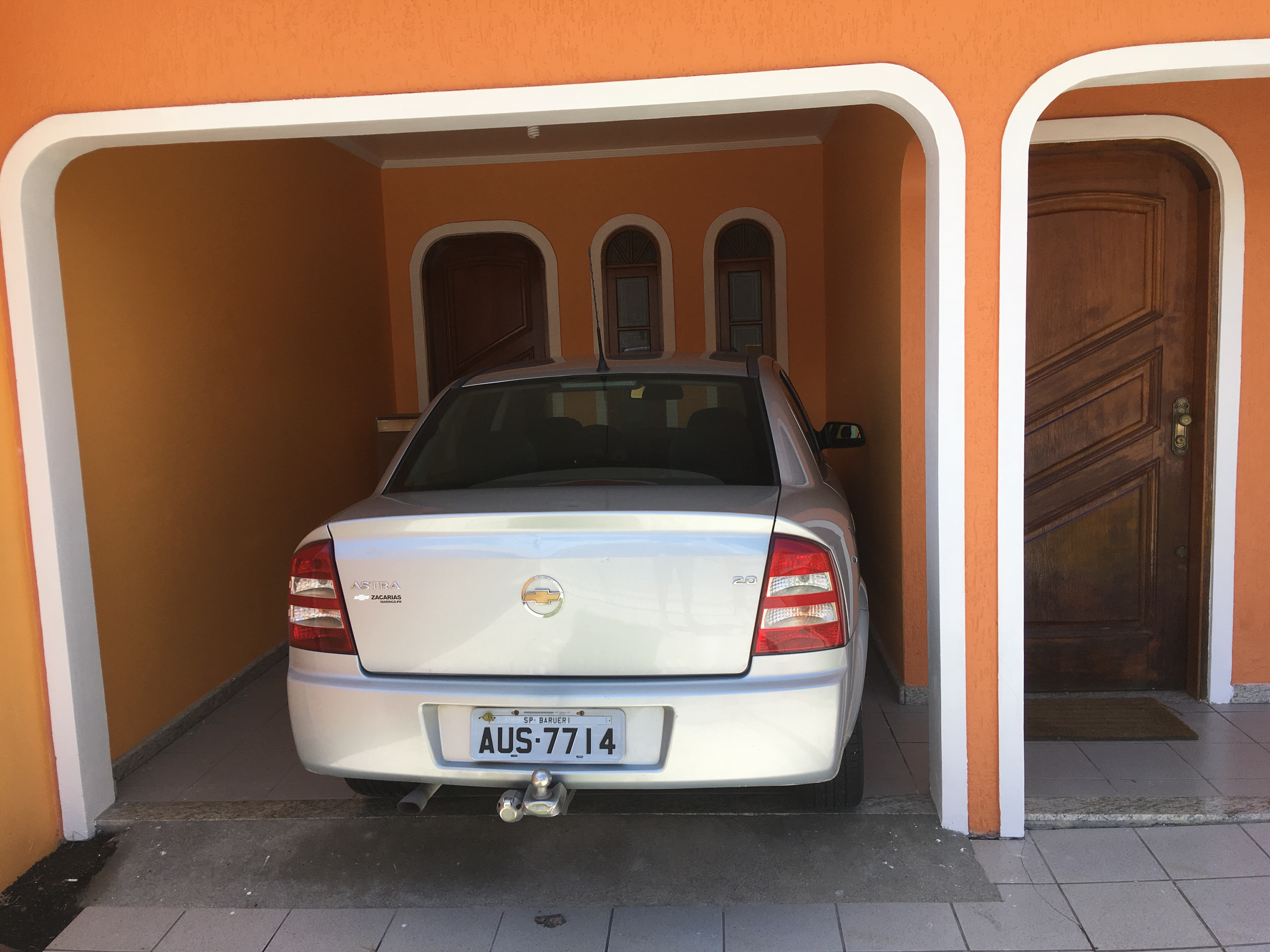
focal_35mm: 29
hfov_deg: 61.7
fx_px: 1064
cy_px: 476
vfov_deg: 48.2
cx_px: 635
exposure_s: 1/680
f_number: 2.2
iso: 25
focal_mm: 4.15
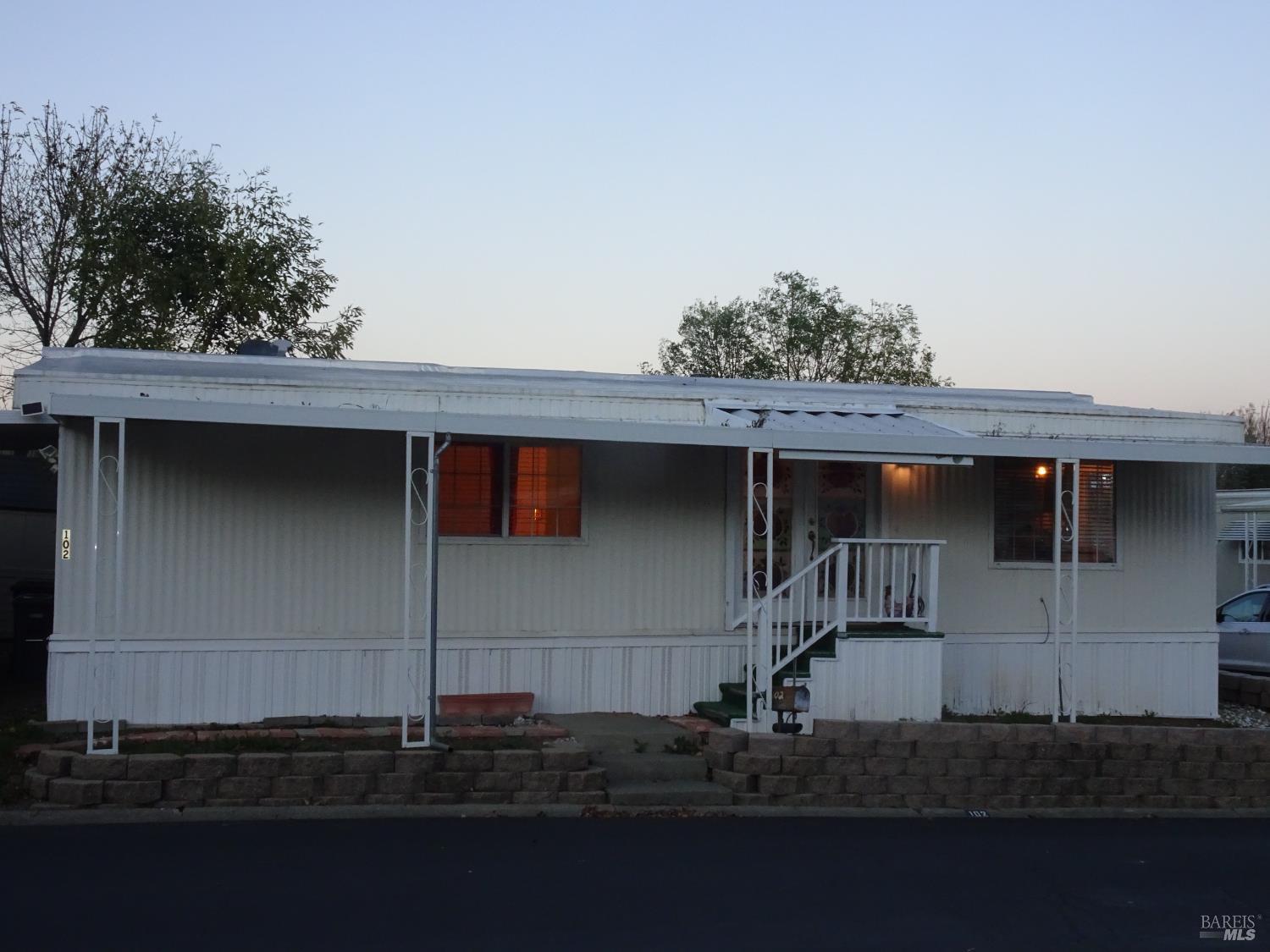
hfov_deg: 45.8
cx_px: 635
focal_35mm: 41
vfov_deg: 35.1
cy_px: 476
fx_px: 1504
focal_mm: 7.05
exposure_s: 1/50
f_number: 4
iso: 320
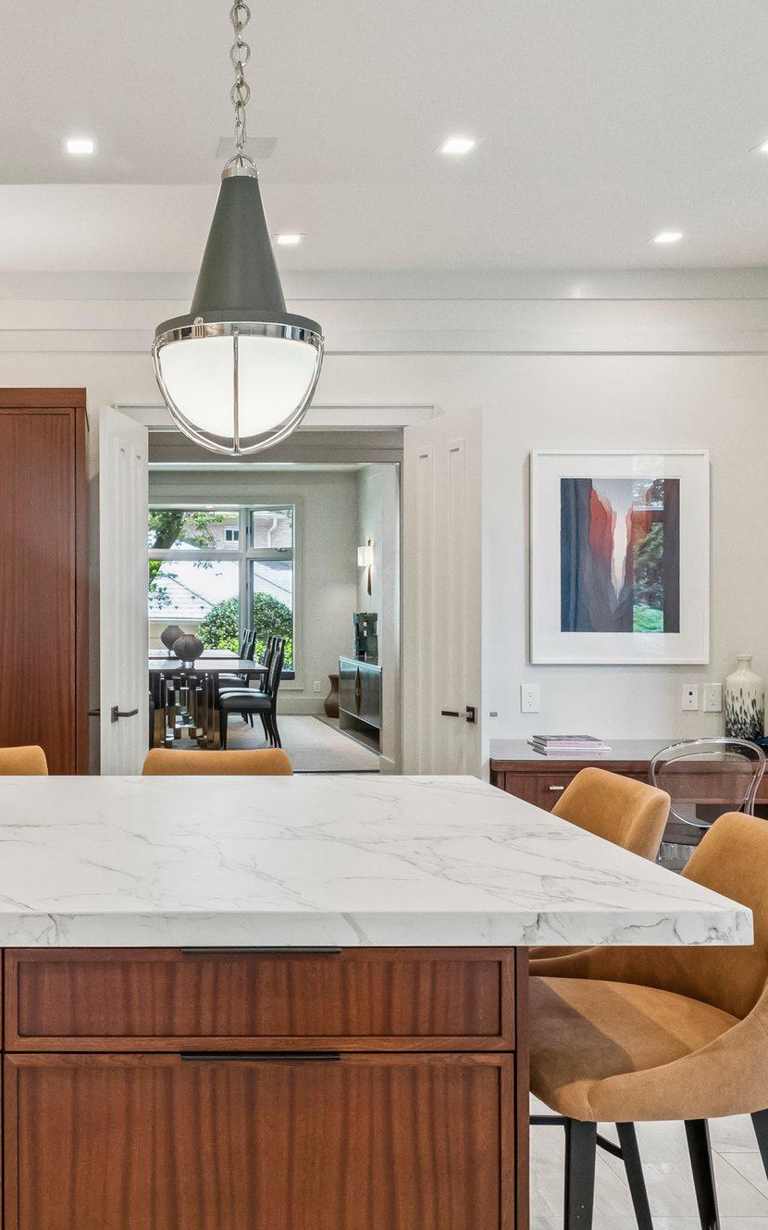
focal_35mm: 33
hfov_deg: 36.1
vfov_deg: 58.1
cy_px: 629
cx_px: 83
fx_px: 1106
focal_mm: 21
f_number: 10
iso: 8000
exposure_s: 1/125
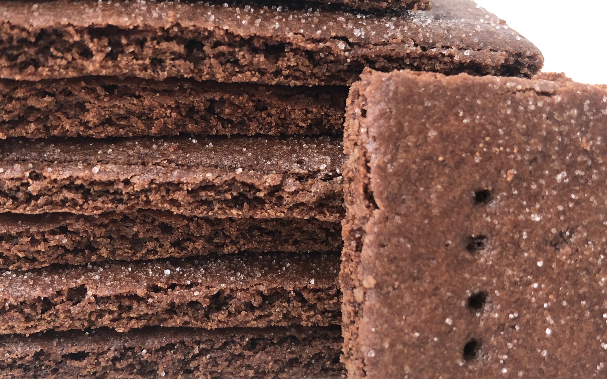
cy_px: 185
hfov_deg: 47.1
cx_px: 272
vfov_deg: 30.5
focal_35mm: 42
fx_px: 695
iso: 25
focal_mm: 3.99
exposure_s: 1/30
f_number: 1.8
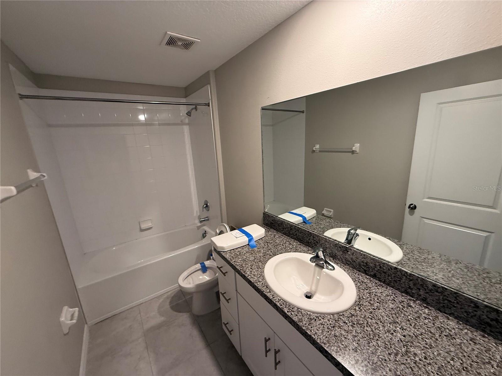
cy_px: 188
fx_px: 203
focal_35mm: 14
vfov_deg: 85.7
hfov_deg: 102.1
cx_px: 251
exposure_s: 1/60
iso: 250
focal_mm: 2.22
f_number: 2.2
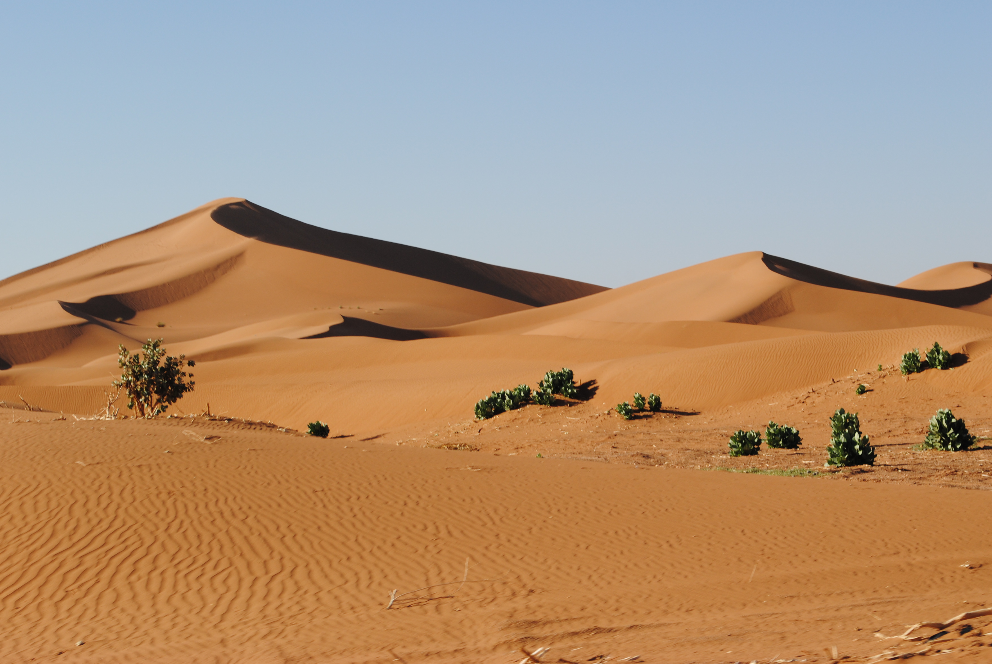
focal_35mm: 91
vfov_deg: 15.1
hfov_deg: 22.5
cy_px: 300
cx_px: 492
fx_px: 2498
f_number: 9
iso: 100
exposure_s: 1/320
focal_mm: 55
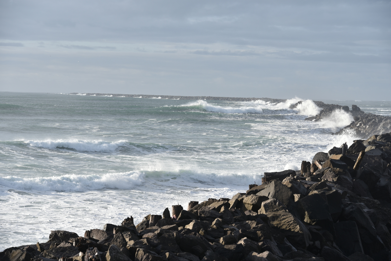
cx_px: 196
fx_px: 1325
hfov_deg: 16.8
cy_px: 130
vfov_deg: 11.2
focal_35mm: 122
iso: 100
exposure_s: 1/250
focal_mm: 122
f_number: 8
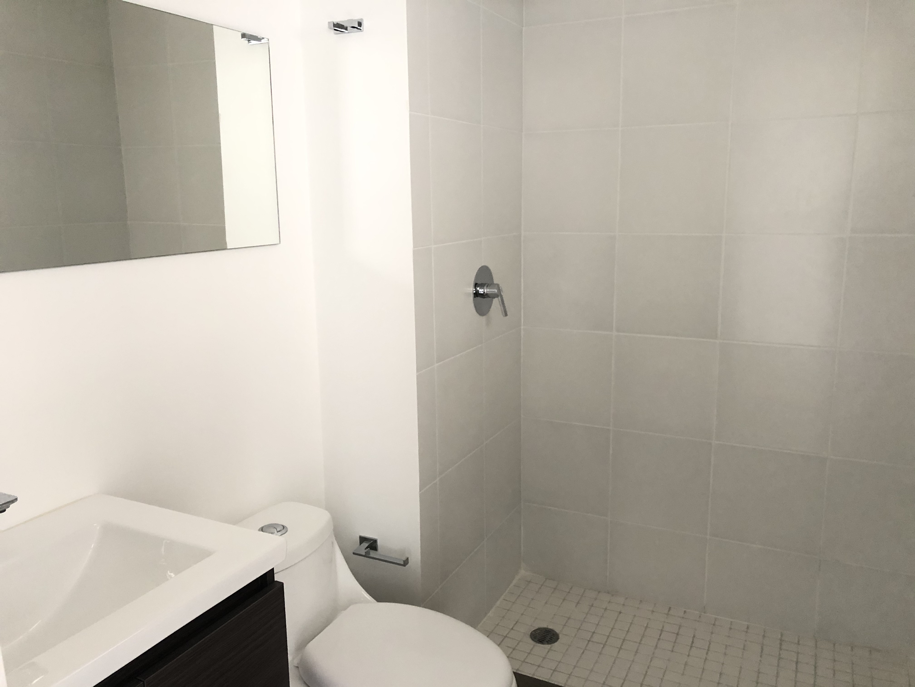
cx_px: 458
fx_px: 740
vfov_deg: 49.7
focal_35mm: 28
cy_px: 344
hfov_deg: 63.4
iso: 64
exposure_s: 1/15
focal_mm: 4
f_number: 1.8
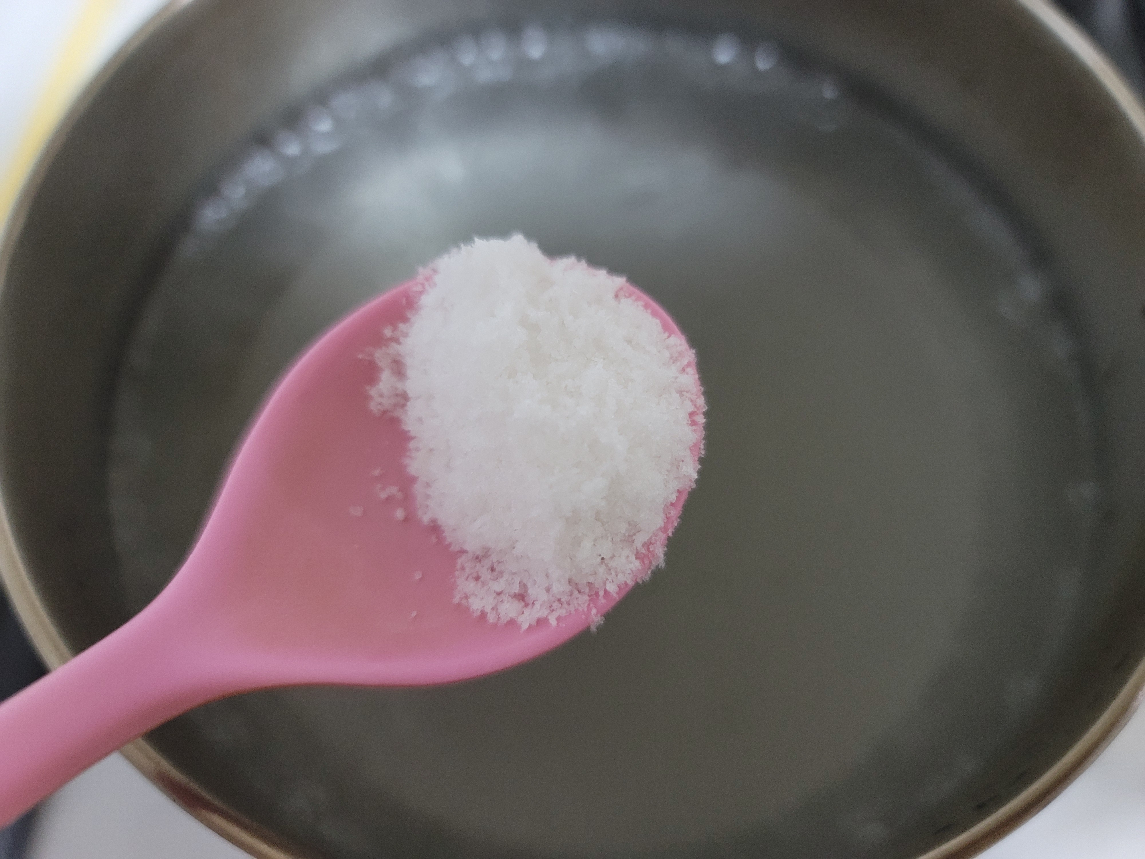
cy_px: 430
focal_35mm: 25
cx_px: 572
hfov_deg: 69.4
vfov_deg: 54.9
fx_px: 827
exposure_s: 1/40
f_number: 1.8
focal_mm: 7
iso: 640
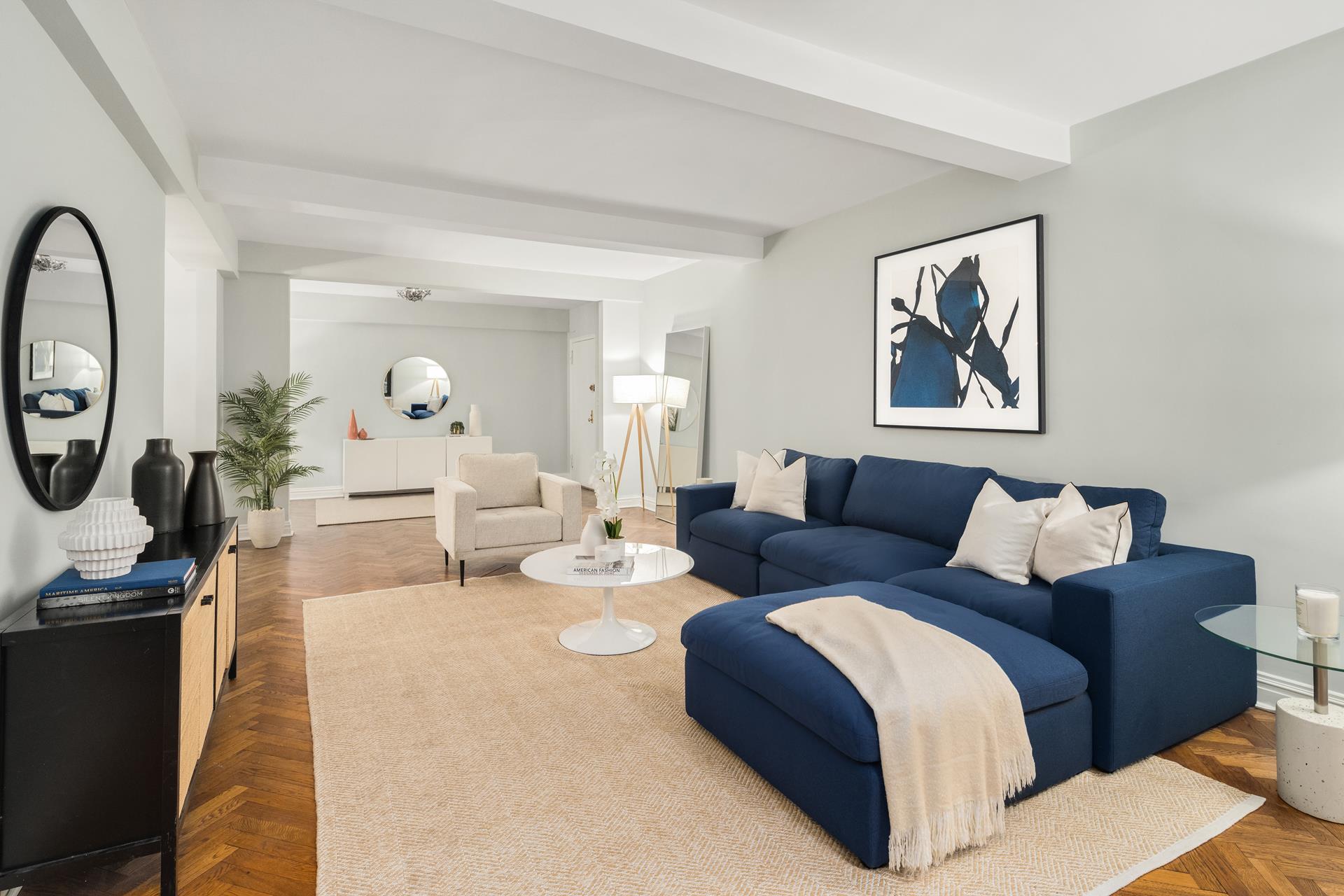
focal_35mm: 17
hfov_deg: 93.3
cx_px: 672
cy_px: 448
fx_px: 635
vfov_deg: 70.4
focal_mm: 17
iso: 2000
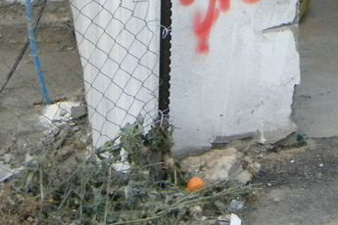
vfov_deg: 9.2
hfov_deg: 13.6
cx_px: 455
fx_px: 1361
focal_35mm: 145
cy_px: -101
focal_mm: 8.6
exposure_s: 1/278
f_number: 3.9
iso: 400
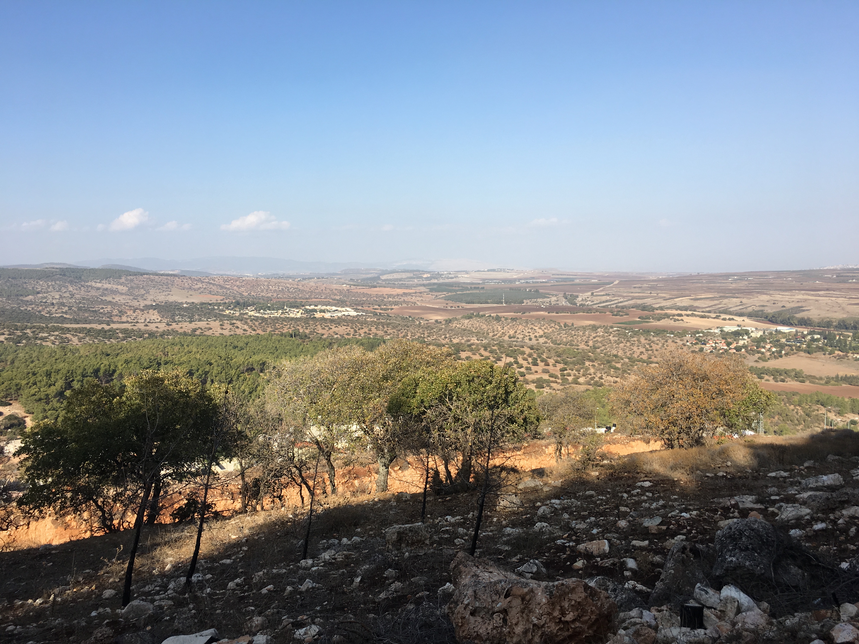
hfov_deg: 61.7
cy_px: 322
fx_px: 720
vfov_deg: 48.2
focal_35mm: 29
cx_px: 430
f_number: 2.2
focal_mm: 4.15
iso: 25
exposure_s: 1/1166
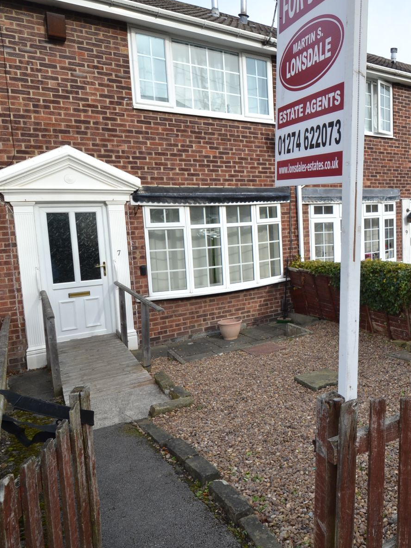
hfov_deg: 49.4
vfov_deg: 69.2
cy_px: 244
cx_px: 363
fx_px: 396
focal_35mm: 25
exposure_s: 1/160
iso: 100
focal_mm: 10
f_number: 6.3
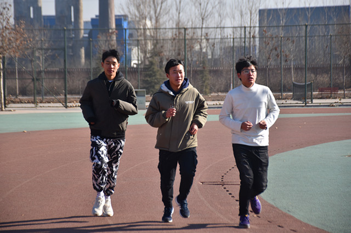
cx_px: 176
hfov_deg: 14.4
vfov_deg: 9.6
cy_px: 116
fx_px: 1389
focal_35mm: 142
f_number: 5.6
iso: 100
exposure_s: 1/400
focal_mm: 95
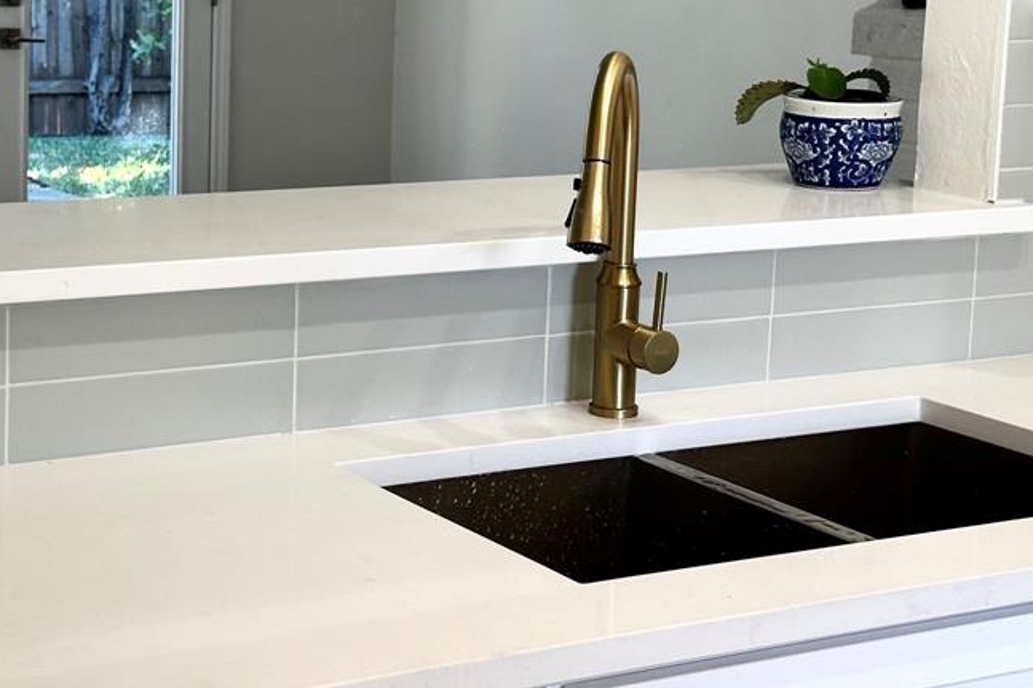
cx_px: 364
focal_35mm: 79
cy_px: 153
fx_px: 2266
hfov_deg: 25.6
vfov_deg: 17.1
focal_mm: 6.86
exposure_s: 1/120
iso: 100
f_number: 1.78
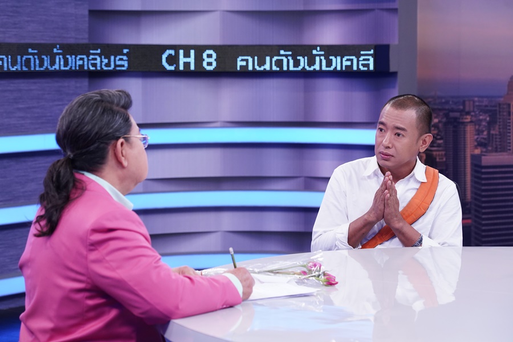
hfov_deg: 19.5
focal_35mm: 105
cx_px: 256
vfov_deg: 13.0
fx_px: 1496
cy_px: 171
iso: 3200
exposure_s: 1/200
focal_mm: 105
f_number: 6.3
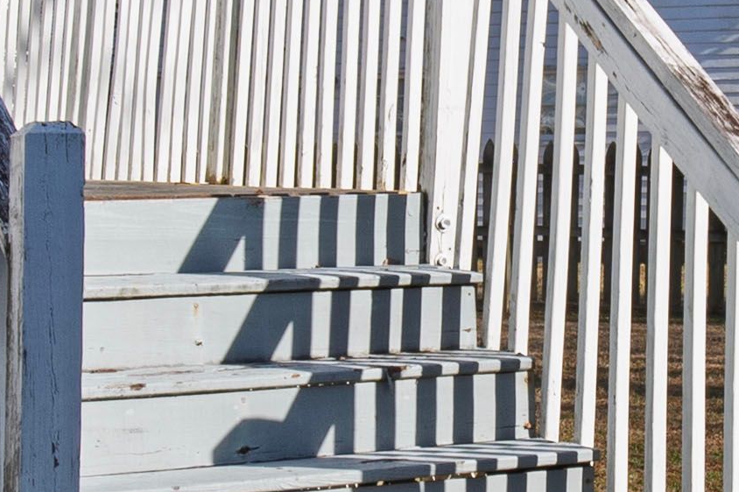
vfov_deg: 13.8
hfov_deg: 20.5
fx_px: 2031
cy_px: 122
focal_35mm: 99
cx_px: 549
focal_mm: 10
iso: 100
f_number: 8
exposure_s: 1/250
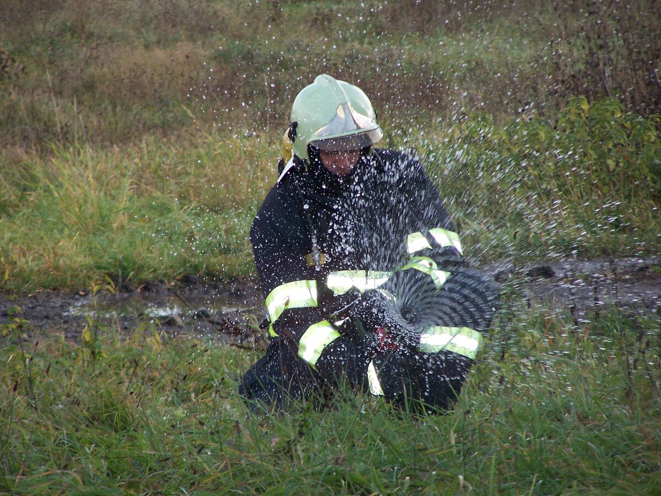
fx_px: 7256
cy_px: 248
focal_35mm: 380
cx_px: 330
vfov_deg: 3.9
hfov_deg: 5.2
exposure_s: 1/350
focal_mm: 63
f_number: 3.7
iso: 140
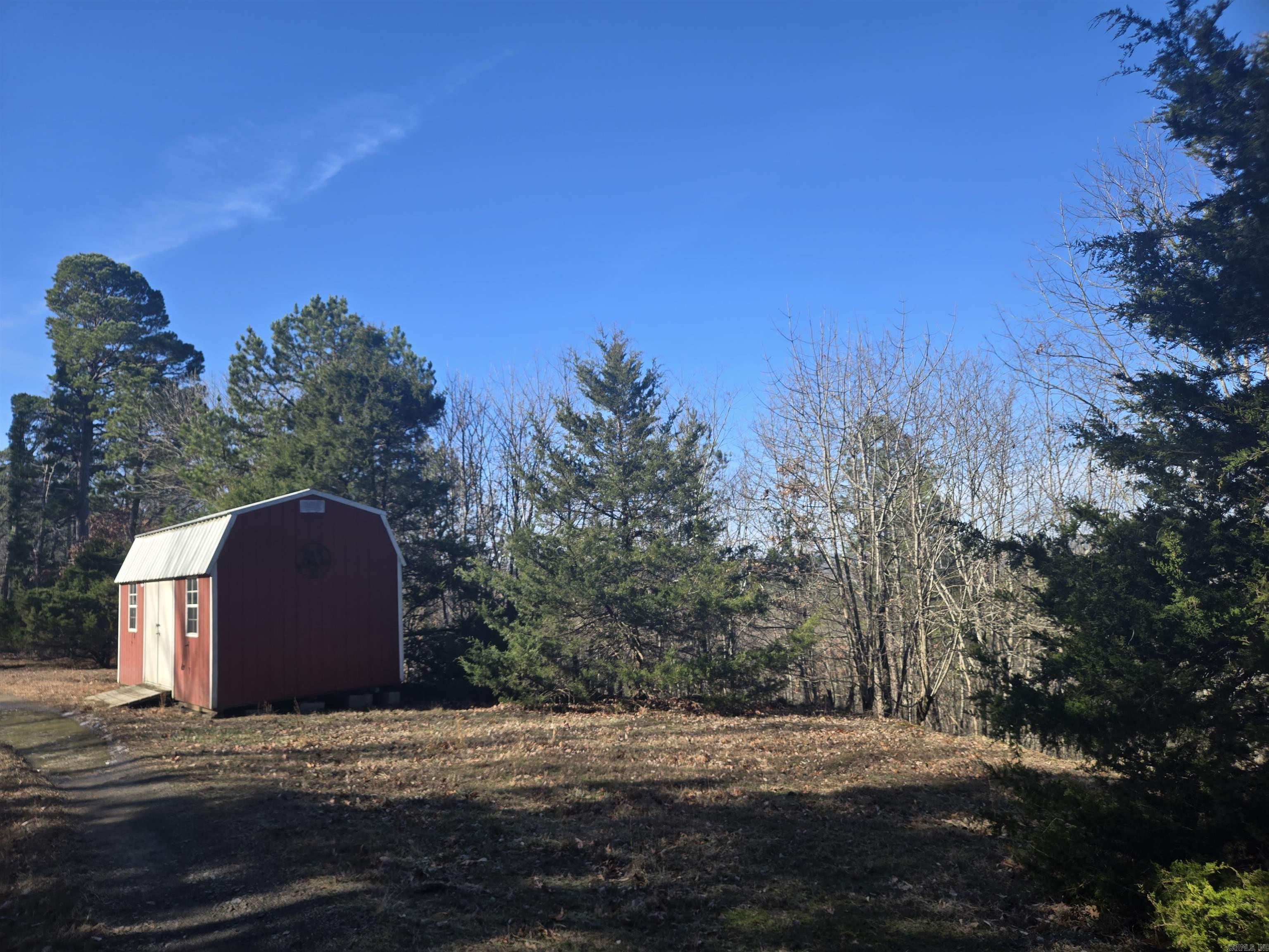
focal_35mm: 23
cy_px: 476
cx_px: 634
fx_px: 843
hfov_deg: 73.9
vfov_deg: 58.9
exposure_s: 1/866
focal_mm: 5.4
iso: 25
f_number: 1.8
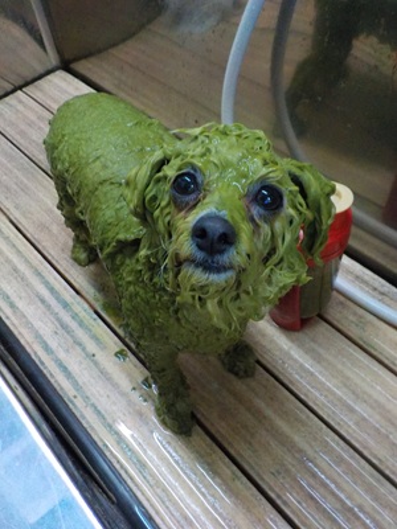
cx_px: 198
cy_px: 264
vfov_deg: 60.0
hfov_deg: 46.8
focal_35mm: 30
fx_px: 459
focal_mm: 4.1
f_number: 3.3
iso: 800
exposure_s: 1/60
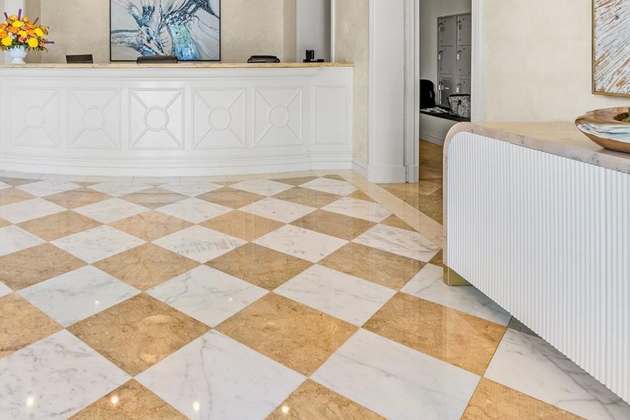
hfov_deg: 66.0
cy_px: 58
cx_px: 174
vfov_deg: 45.8
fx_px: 455
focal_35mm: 26
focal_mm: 10
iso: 250
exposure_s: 1/250
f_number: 8
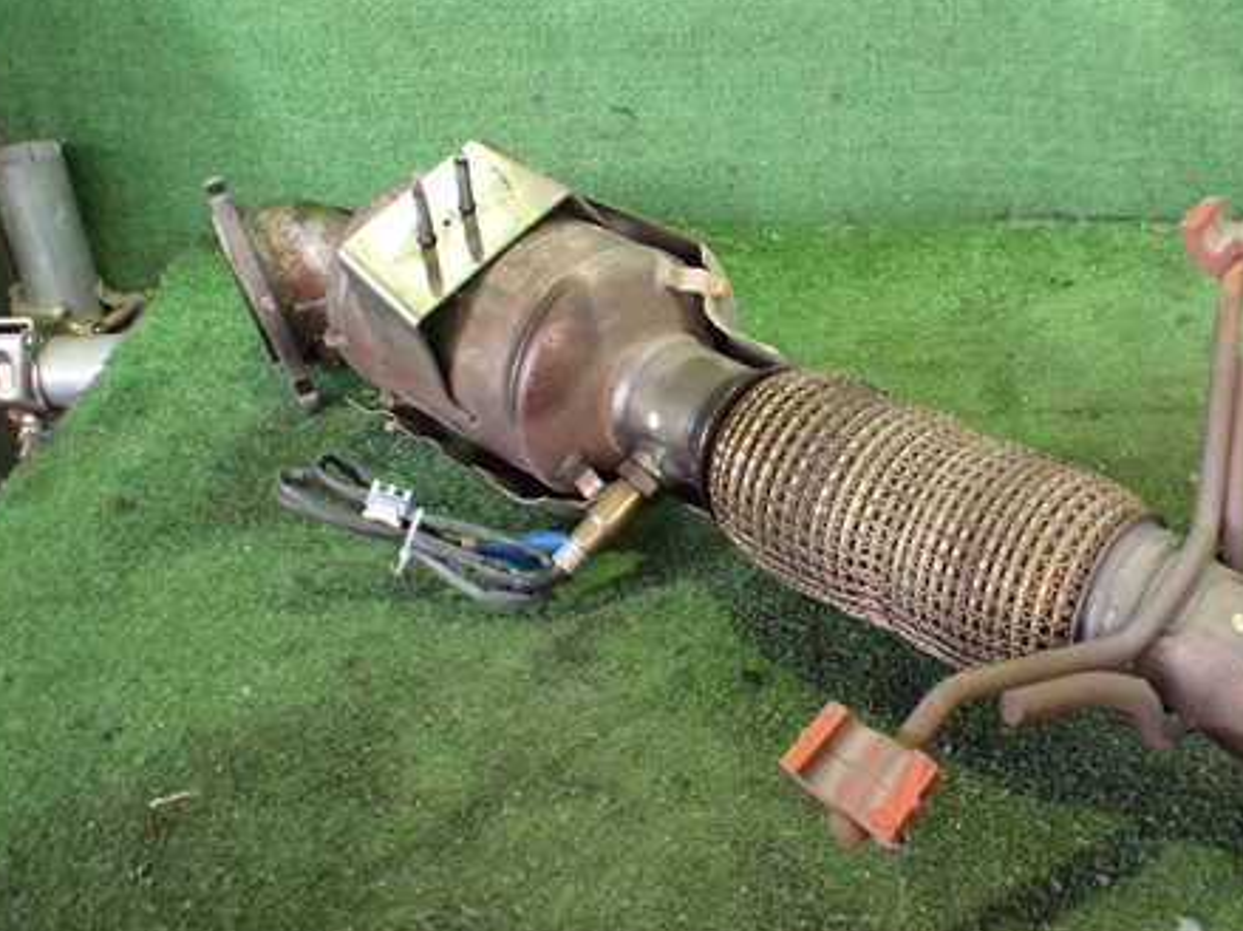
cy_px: 436
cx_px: 813
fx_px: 1472
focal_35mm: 41
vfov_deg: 35.1
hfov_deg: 45.2
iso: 800
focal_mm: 5.4
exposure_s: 1/40
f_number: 2.3
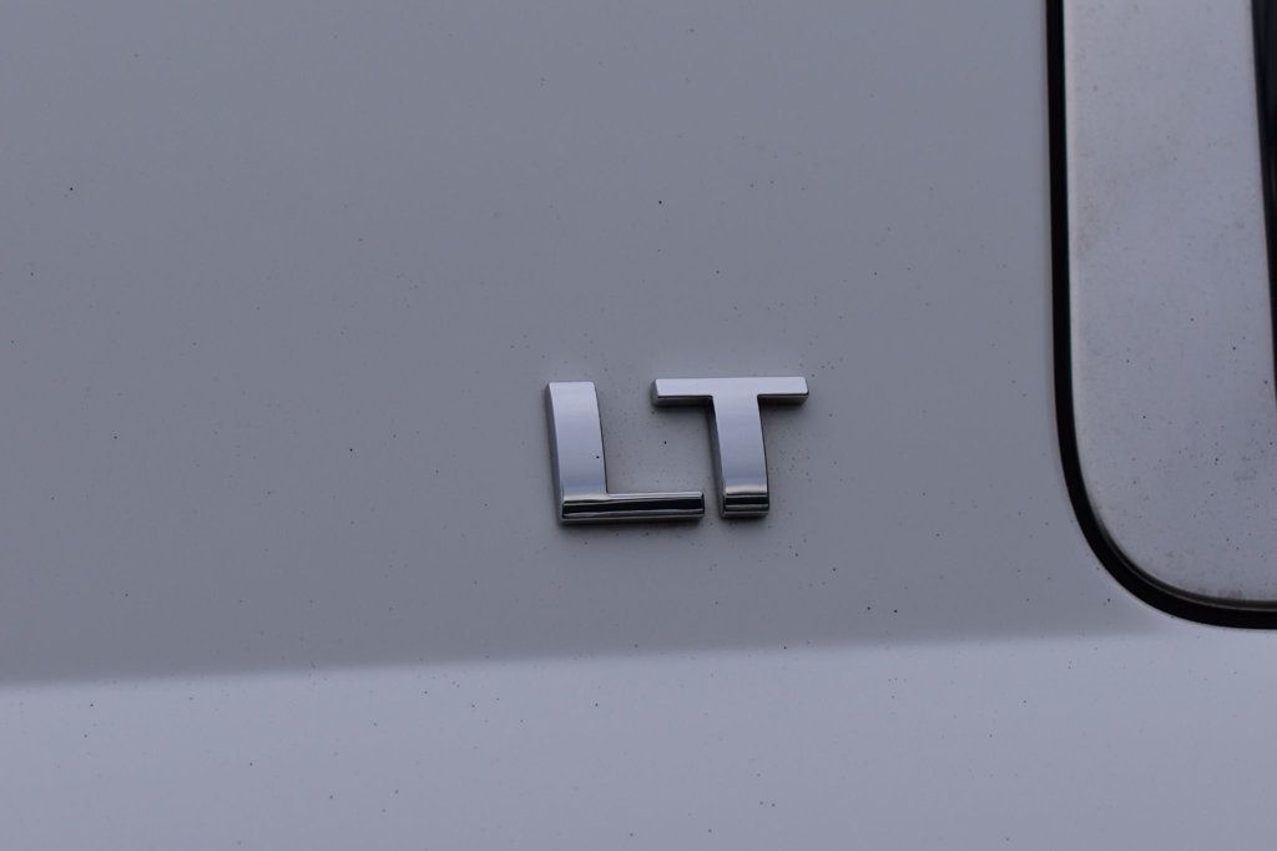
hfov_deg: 28.1
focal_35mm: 72
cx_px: 638
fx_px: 2553
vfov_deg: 18.9
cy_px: 426
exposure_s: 1/250
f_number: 10
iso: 400
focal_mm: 48
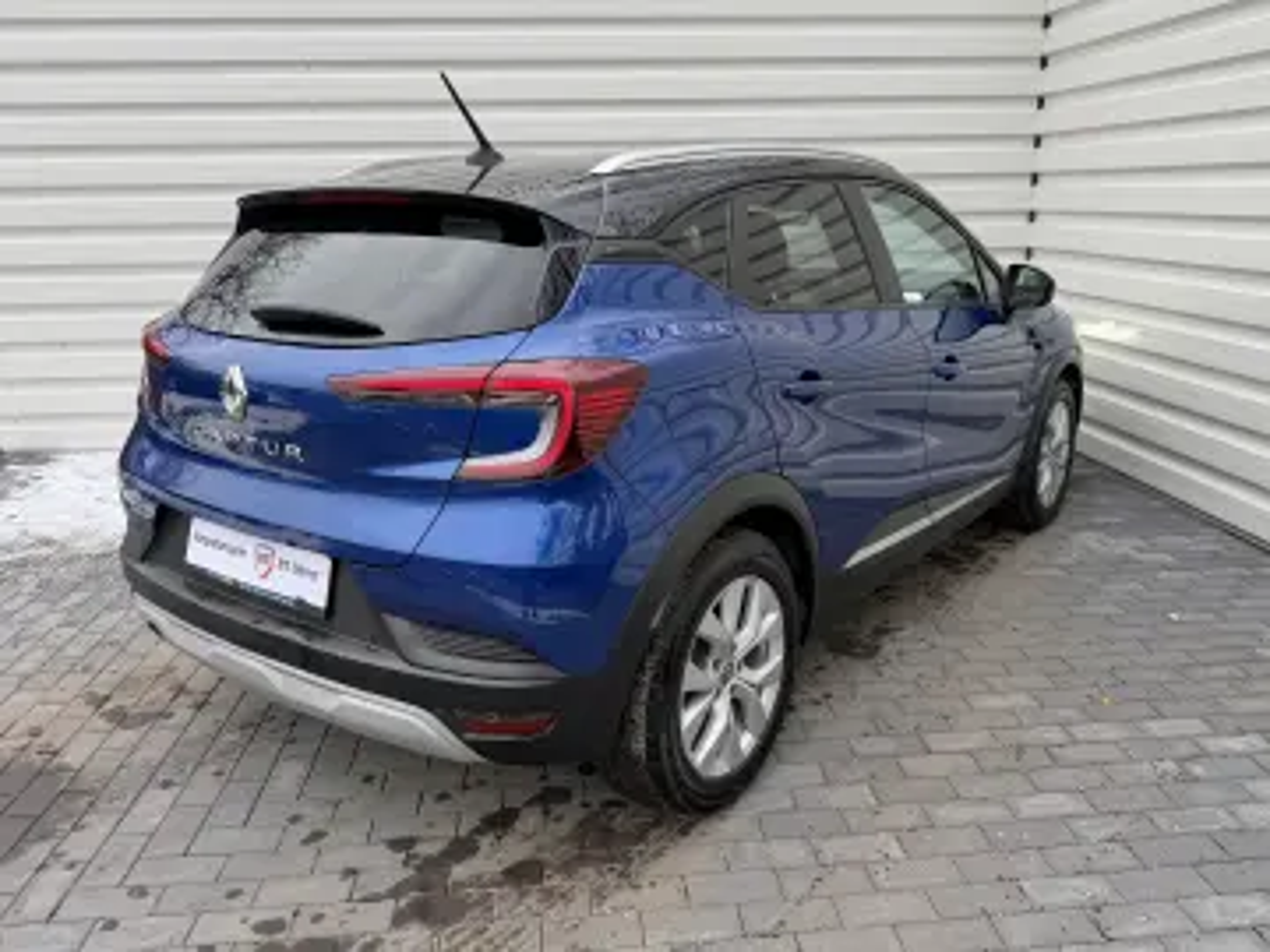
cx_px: 635
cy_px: 476
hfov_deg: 71.6
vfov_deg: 56.8
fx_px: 881
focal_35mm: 24
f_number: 1.78
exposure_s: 1/849
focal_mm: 6.76
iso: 80
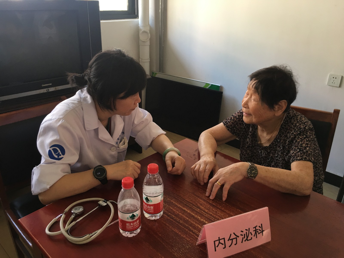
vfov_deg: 48.2
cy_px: 129
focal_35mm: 29
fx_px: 288
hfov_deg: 61.7
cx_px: 172
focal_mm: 4.15
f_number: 2.2
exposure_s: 1/17
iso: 32
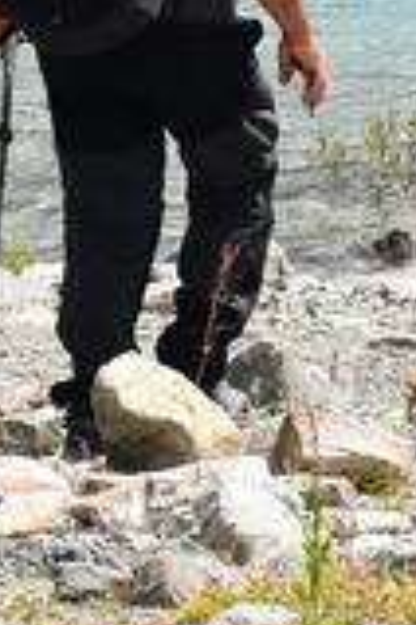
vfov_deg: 2.2
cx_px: 377
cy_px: -358
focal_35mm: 952
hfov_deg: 1.4
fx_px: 16500
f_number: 9
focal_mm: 98
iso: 100
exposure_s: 1/320
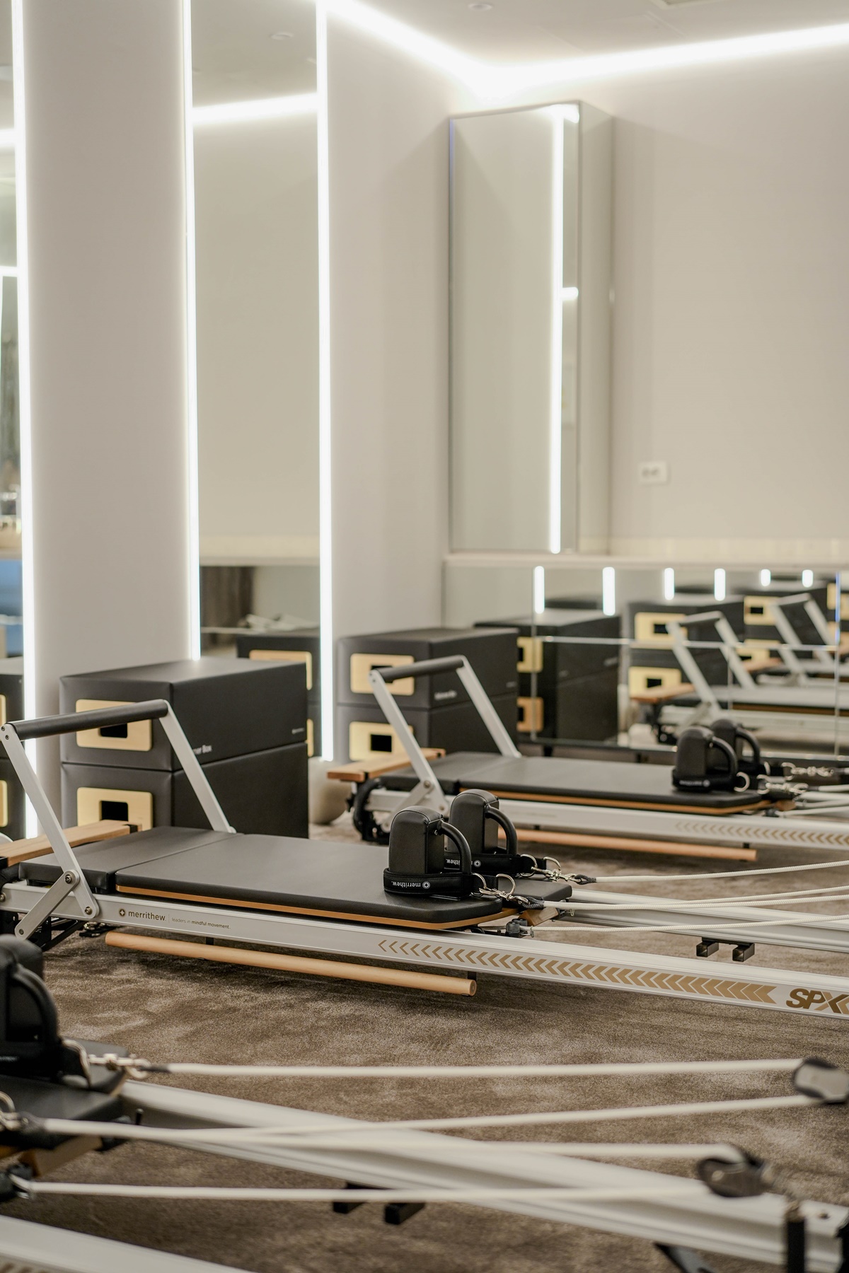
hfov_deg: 27.0
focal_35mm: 50
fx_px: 1769
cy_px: 636
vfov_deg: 39.6
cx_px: 424
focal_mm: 50
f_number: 1.8
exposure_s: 1/320
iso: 800
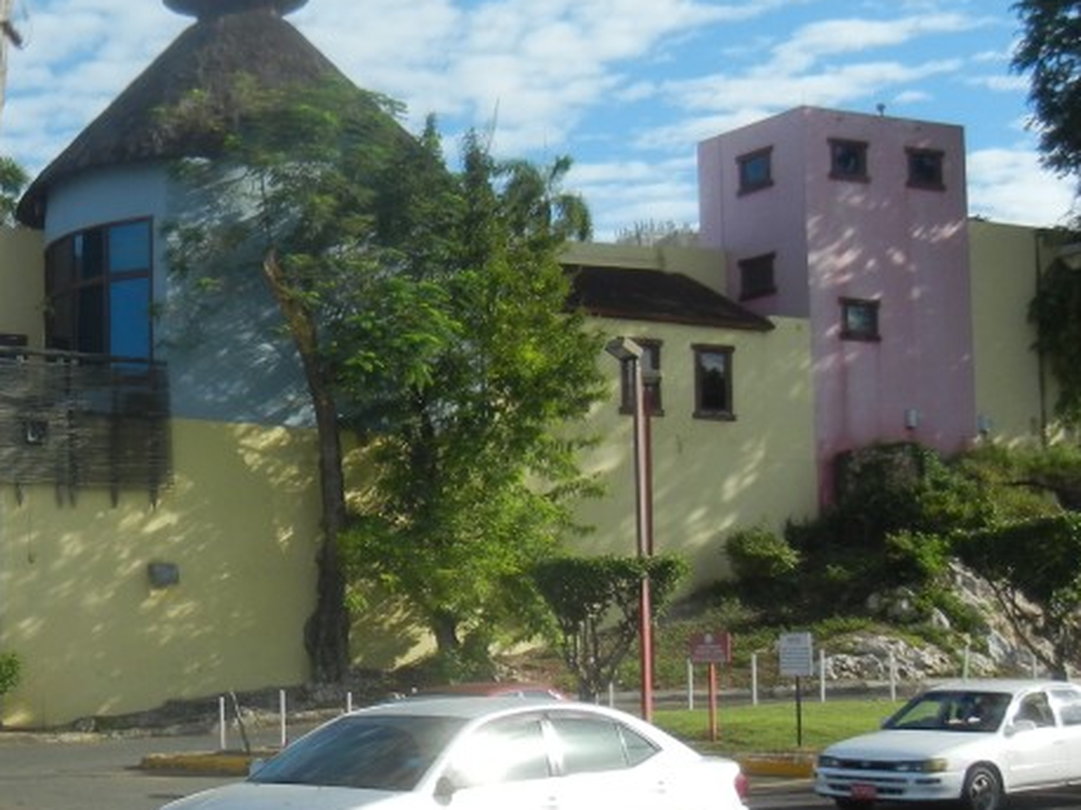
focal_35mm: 67
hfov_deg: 27.5
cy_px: 504
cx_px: 35
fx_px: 2092
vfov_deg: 21.9
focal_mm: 5.4
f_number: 7
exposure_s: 1/387
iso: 160
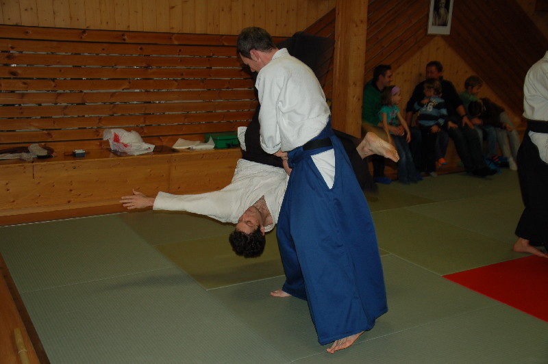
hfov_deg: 51.3
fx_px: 570
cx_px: 274
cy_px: 182
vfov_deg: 35.4
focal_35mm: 38
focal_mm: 25
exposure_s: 1/60
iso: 400
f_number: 4
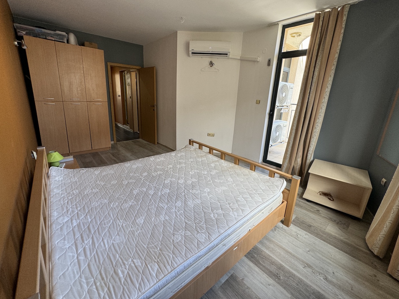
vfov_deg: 81.6
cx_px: 198
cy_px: 139
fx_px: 173
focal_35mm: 15
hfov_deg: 98.2
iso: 100
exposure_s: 1/100
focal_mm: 2.22
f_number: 2.2
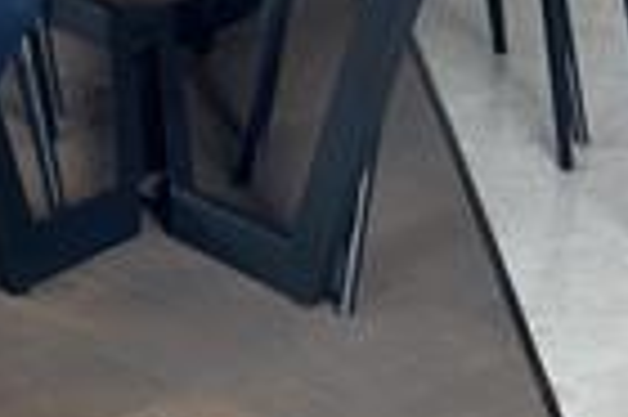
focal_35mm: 181
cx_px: -202
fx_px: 3154
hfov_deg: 11.1
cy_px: -390
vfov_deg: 7.3
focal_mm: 6.86
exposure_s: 1/60
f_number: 1.78
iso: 125
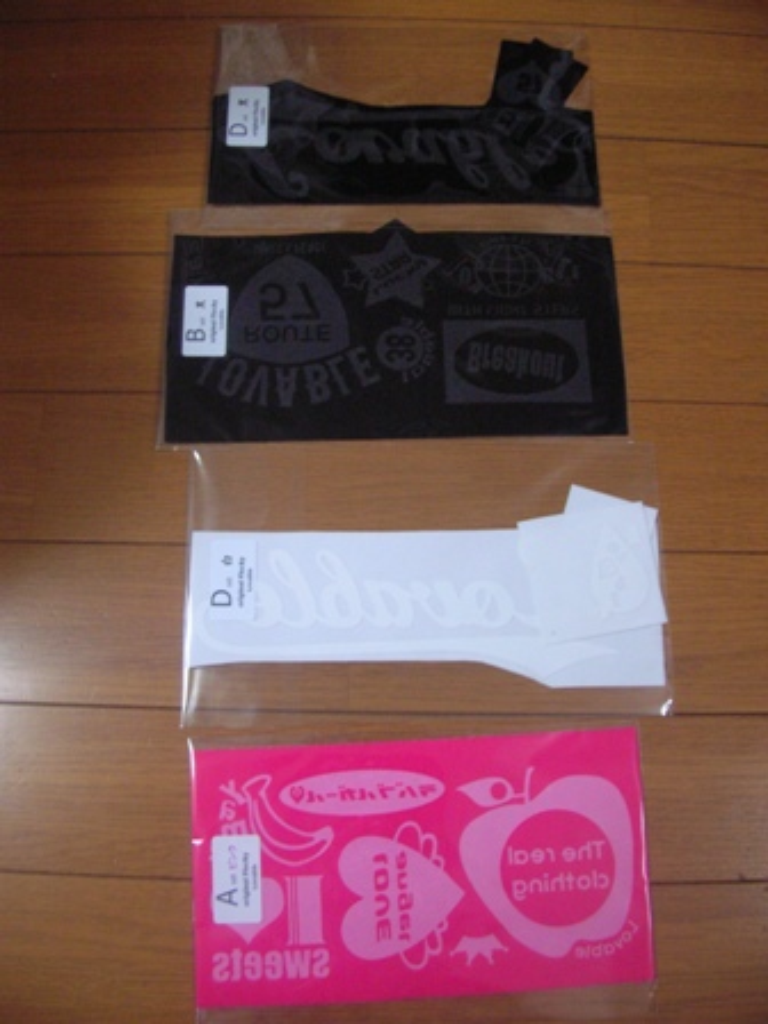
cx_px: 384
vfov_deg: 52.6
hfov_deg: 40.7
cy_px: 512
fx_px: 1035
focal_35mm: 35
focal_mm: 5.8
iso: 200
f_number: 2.8
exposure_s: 1/4.7
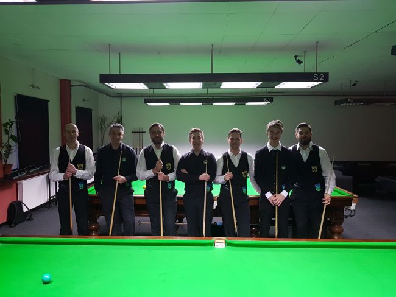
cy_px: 148
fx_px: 298
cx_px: 198
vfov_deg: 53.1
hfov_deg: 67.3
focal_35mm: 26
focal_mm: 4.2
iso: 250
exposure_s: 1/25
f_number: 1.7
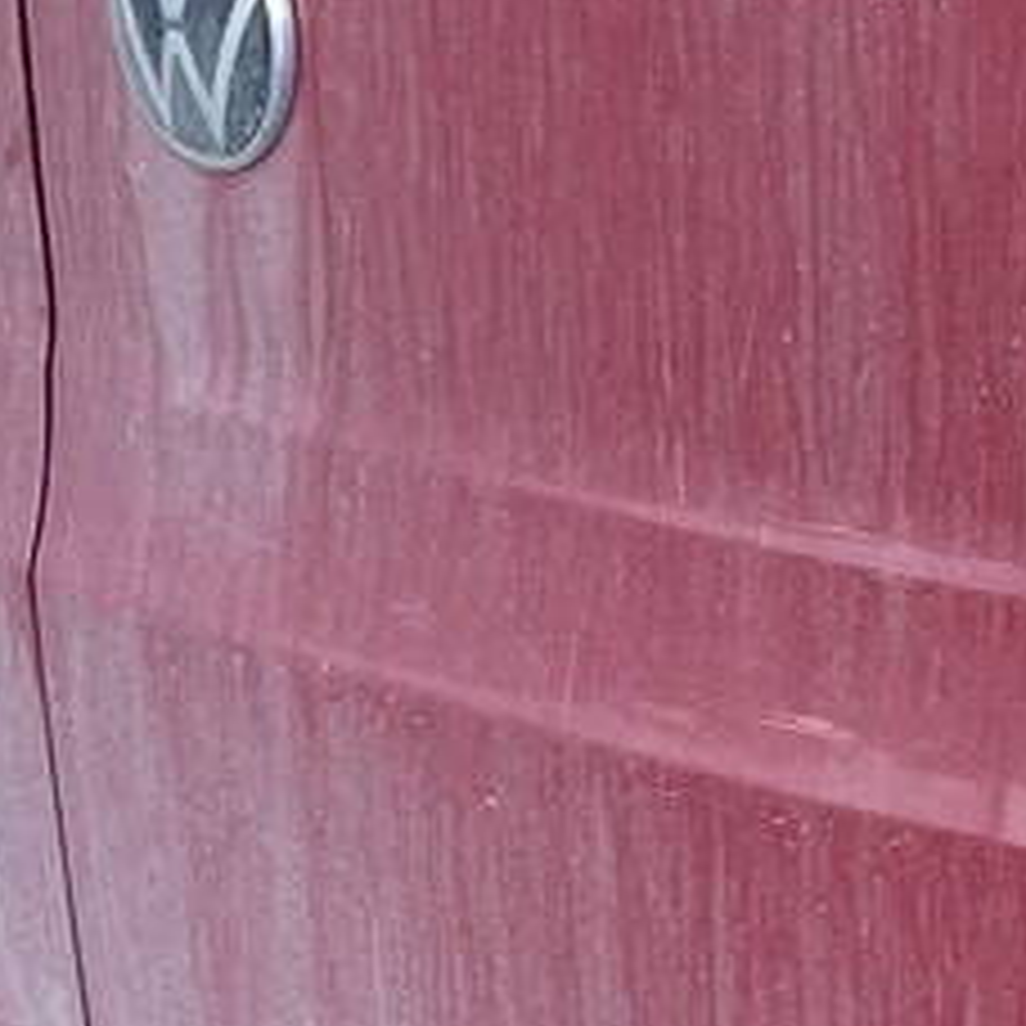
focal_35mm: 145
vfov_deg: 11.9
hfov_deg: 10.8
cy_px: -72
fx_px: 4862
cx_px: 2200
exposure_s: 1/307
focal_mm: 4.2
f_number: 1.6
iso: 32
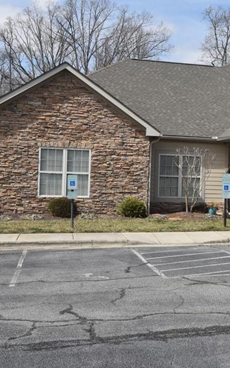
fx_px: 551
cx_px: 208
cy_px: 174
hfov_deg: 23.0
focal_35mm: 55
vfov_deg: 36.9
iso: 200
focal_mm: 31
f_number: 10
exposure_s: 1/400
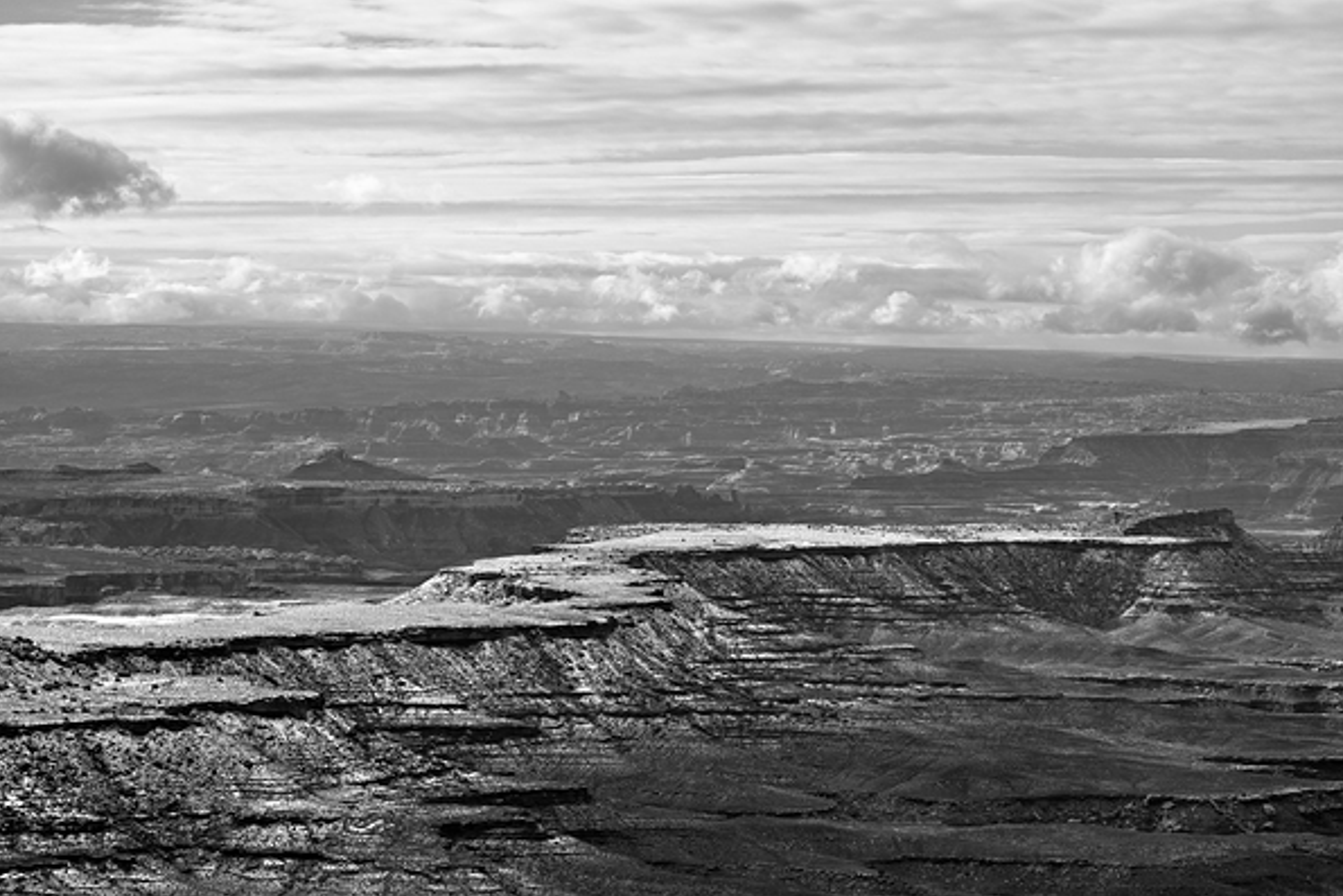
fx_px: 4701
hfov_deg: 16.3
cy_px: 449
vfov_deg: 10.9
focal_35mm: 126
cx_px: 668
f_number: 7.1
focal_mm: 125
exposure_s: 1/400
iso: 100
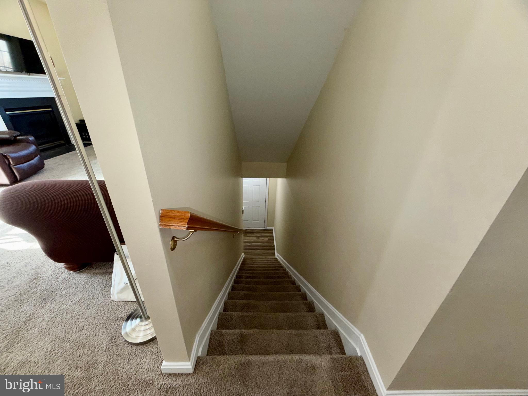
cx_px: 264
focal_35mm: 14
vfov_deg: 85.7
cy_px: 198
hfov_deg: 102.1
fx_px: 214
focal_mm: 2.22
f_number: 2.2
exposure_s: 1/60
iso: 80
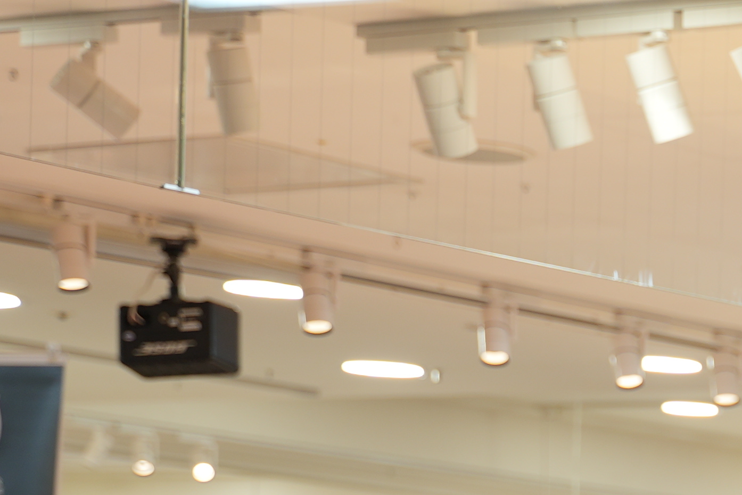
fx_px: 4040
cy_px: 1000
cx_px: 1499
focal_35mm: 196
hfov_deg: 9.7
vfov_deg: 6.8
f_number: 2.8
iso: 125
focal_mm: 39
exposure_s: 1/40
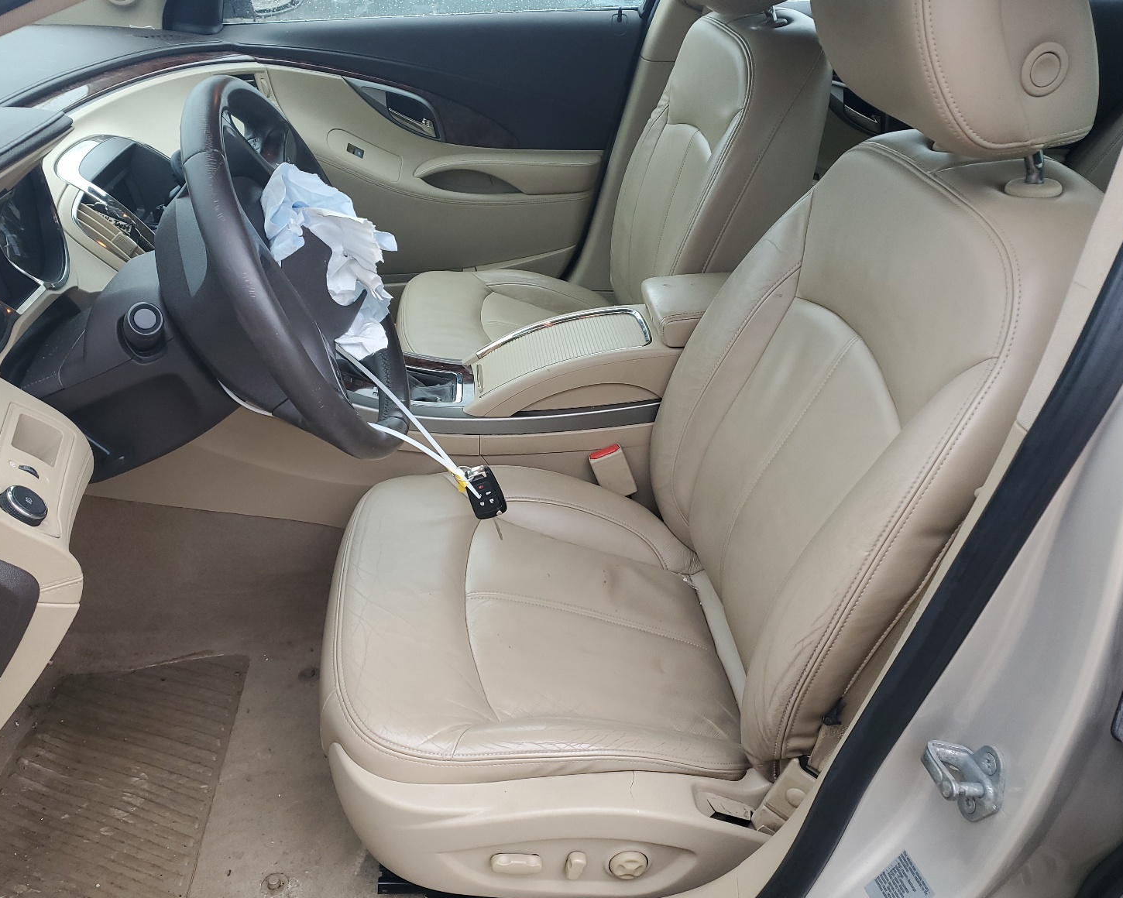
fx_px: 931
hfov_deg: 62.2
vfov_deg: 51.5
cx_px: 527
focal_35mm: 28
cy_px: 440
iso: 58
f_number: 1.5
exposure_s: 1/60.2
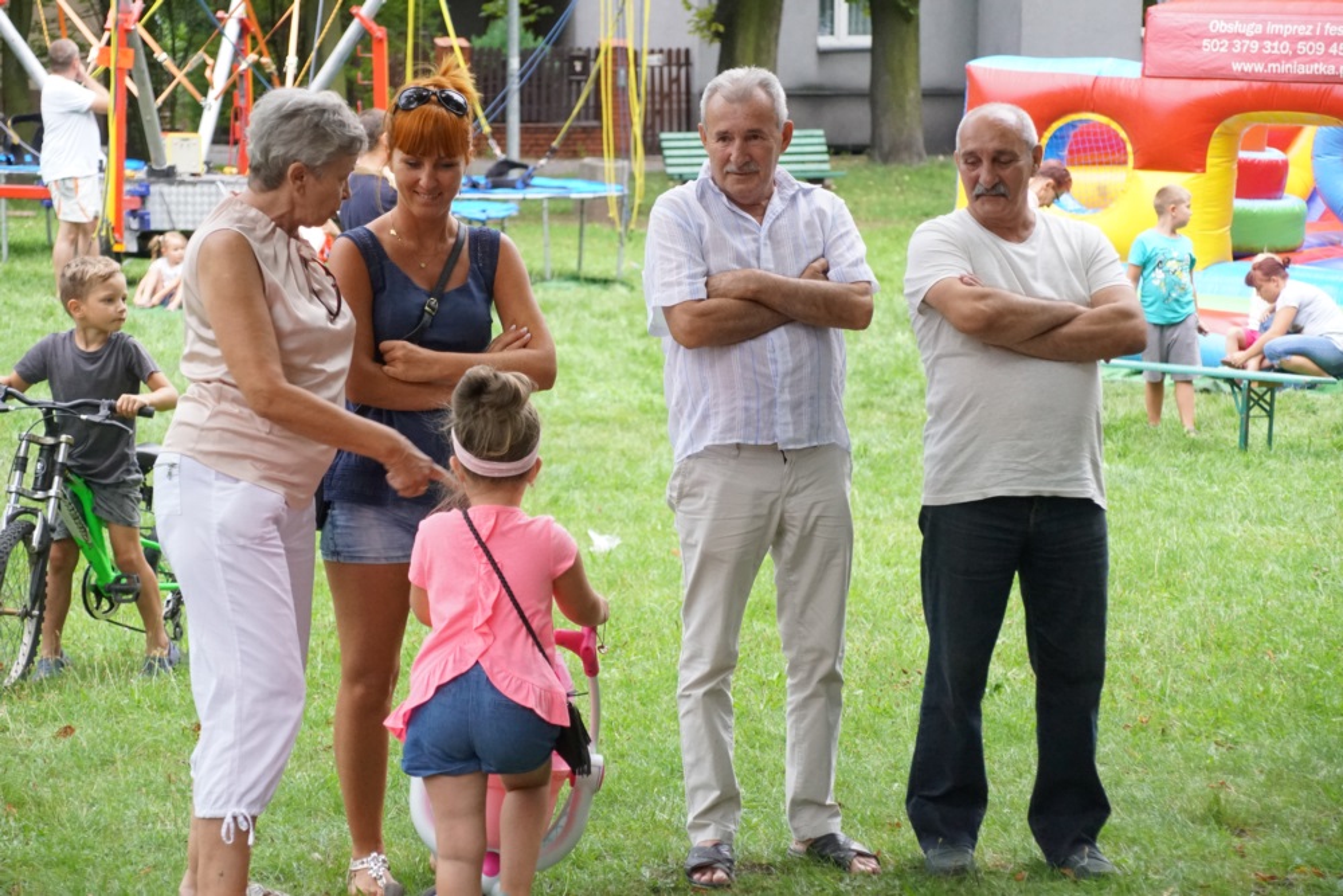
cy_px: 448
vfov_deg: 13.0
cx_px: 672
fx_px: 3917
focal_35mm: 105
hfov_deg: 19.5
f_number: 5.6
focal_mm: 70
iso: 2500
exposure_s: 1/160
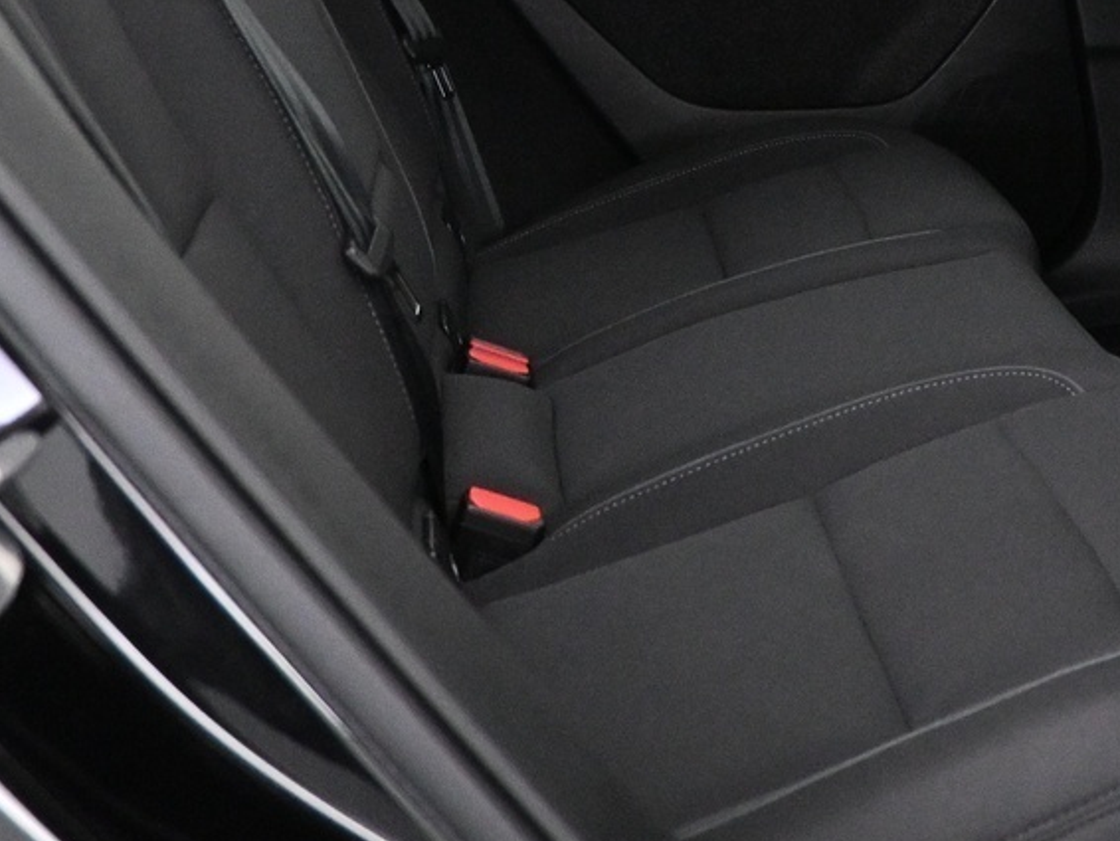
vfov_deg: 21.3
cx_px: 1080
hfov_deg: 27.9
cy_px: -44
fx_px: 2136
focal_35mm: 66
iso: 4000
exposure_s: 1/25
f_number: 3.5
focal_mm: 16
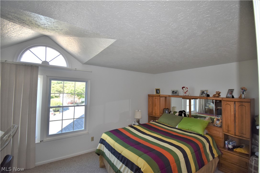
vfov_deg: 77.3
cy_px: 86
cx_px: 130
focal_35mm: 15
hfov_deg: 100.4
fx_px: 108
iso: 500
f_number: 5
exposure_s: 1/200
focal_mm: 10
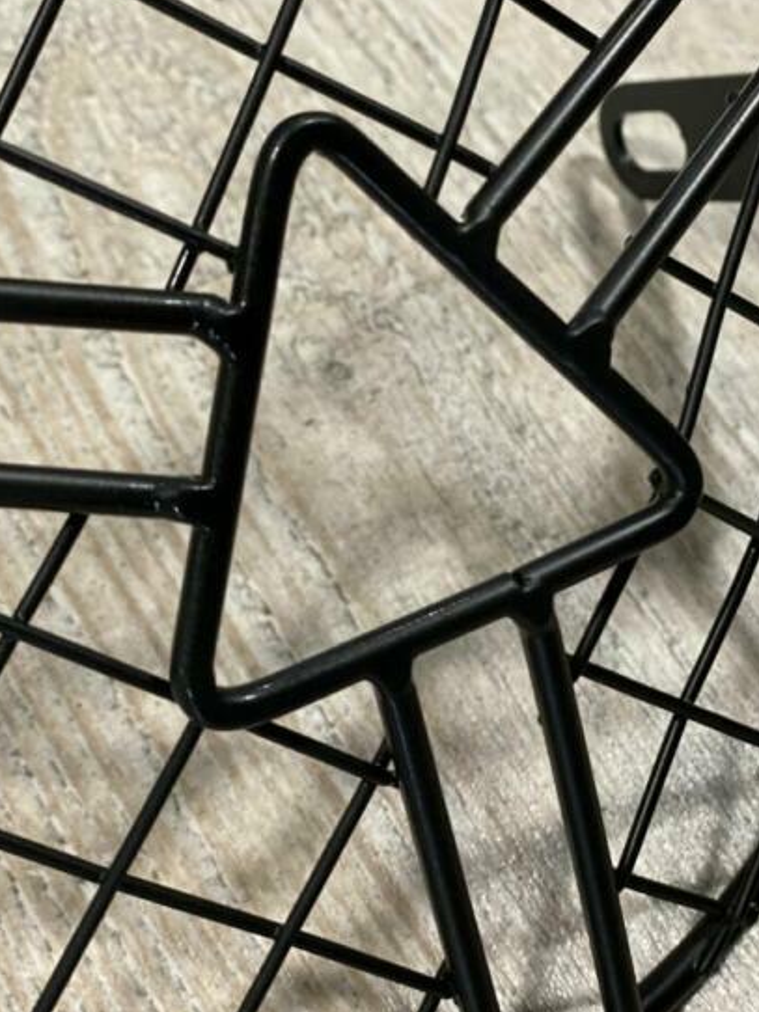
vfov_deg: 28.0
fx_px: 2018
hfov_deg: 21.3
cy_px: 349
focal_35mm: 69
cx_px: 436
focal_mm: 6
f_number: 2
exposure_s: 1/50
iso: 160
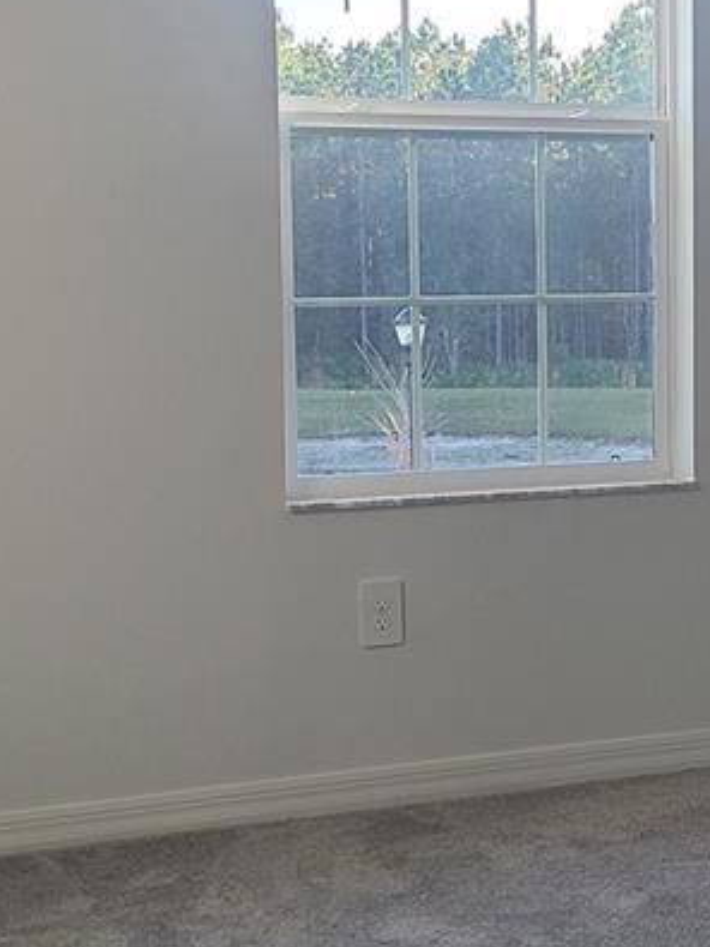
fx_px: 2162
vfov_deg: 24.7
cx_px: 686
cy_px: 448
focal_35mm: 79
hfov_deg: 18.2
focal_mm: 5.4
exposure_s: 1/120
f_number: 1.8
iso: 50
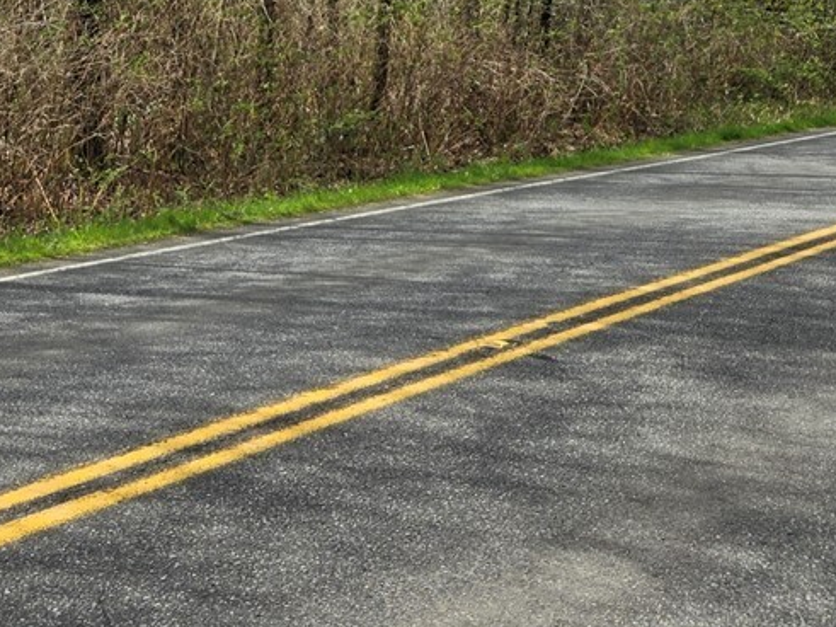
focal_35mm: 75
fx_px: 1811
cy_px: -189
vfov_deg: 18.3
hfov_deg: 25.5
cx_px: 148
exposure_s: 1/1276
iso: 25
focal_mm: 5.4
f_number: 1.8
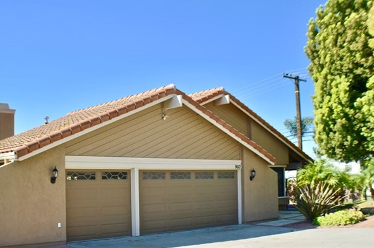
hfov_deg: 35.5
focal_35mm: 56
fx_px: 581
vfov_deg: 24.0
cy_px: 161
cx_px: 144
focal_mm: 22
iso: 100
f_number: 3.8
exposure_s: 1/800
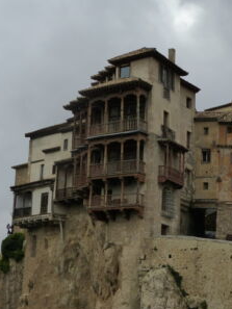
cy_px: 155
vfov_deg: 21.1
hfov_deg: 15.9
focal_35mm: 93
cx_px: 162
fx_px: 830
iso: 200
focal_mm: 12.5
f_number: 5.6
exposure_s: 1/800
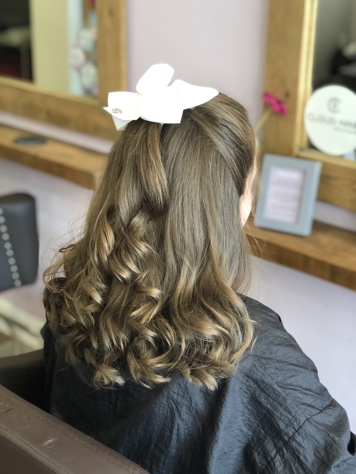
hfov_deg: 25.7
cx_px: 178
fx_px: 782
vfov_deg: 33.8
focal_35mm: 57
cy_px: 237
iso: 320
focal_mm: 6.6
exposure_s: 1/50
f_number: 2.8
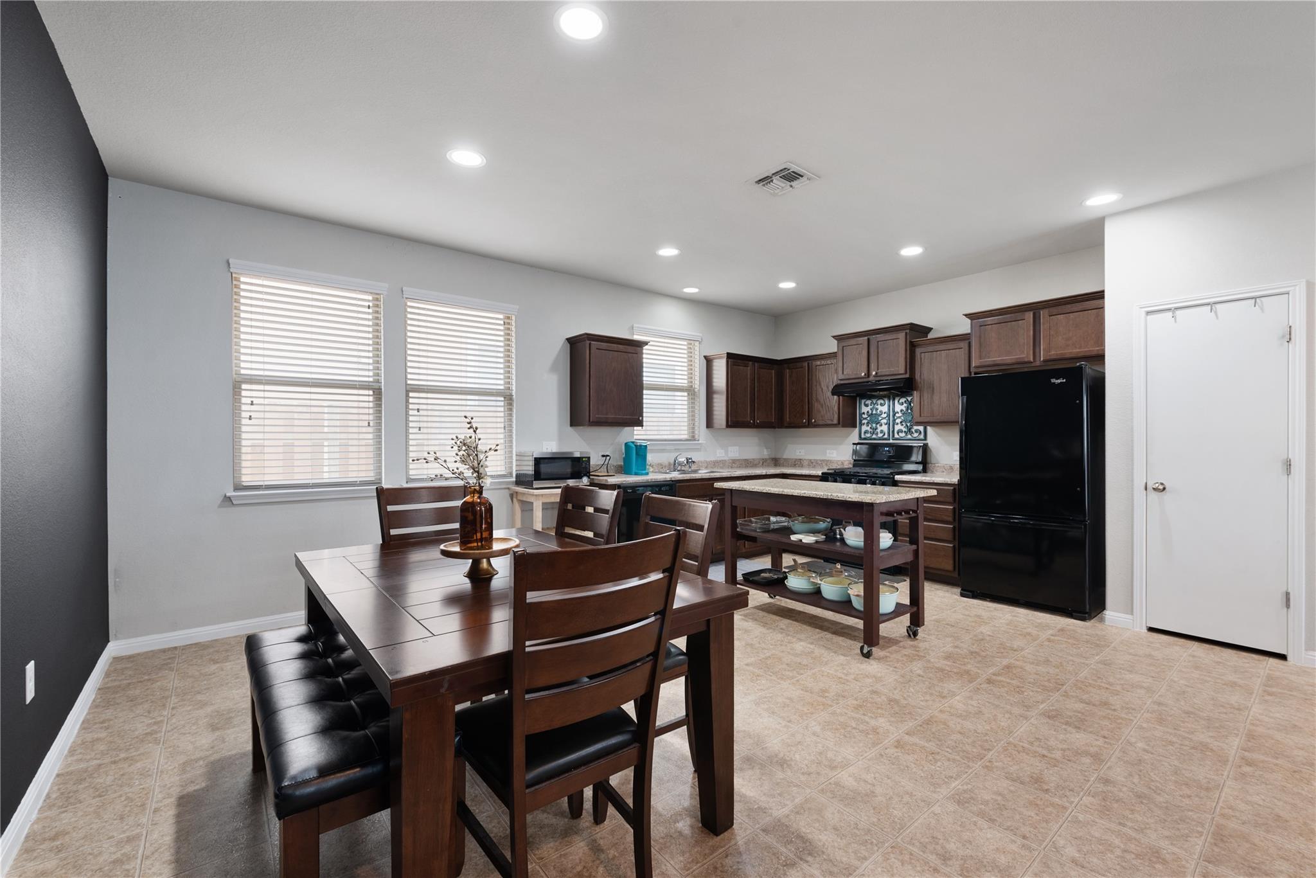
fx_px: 585
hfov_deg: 96.7
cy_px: 439
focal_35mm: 16
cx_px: 658
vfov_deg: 73.8
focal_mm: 16
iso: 400
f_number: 8
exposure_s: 1/2
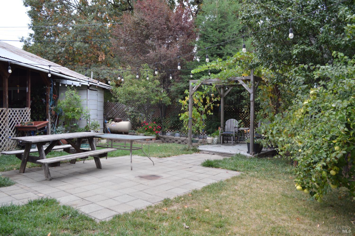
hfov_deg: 67.4
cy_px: 118
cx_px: 178
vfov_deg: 47.8
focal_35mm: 27
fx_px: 266
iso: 400
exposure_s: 1/60
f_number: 4
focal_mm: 18
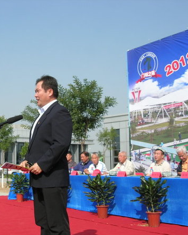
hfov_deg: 29.9
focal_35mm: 50
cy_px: 118
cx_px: 53
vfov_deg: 37.3
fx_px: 348
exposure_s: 1/526
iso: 64
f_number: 4.8
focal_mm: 7.8
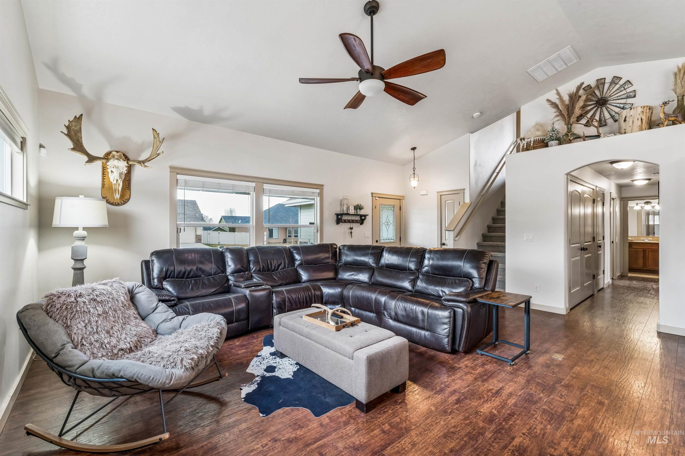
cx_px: 342
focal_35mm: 16
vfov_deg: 74.4
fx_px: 301
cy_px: 228
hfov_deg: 97.5
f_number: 13
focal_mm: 15.8
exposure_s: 1/5
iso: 400
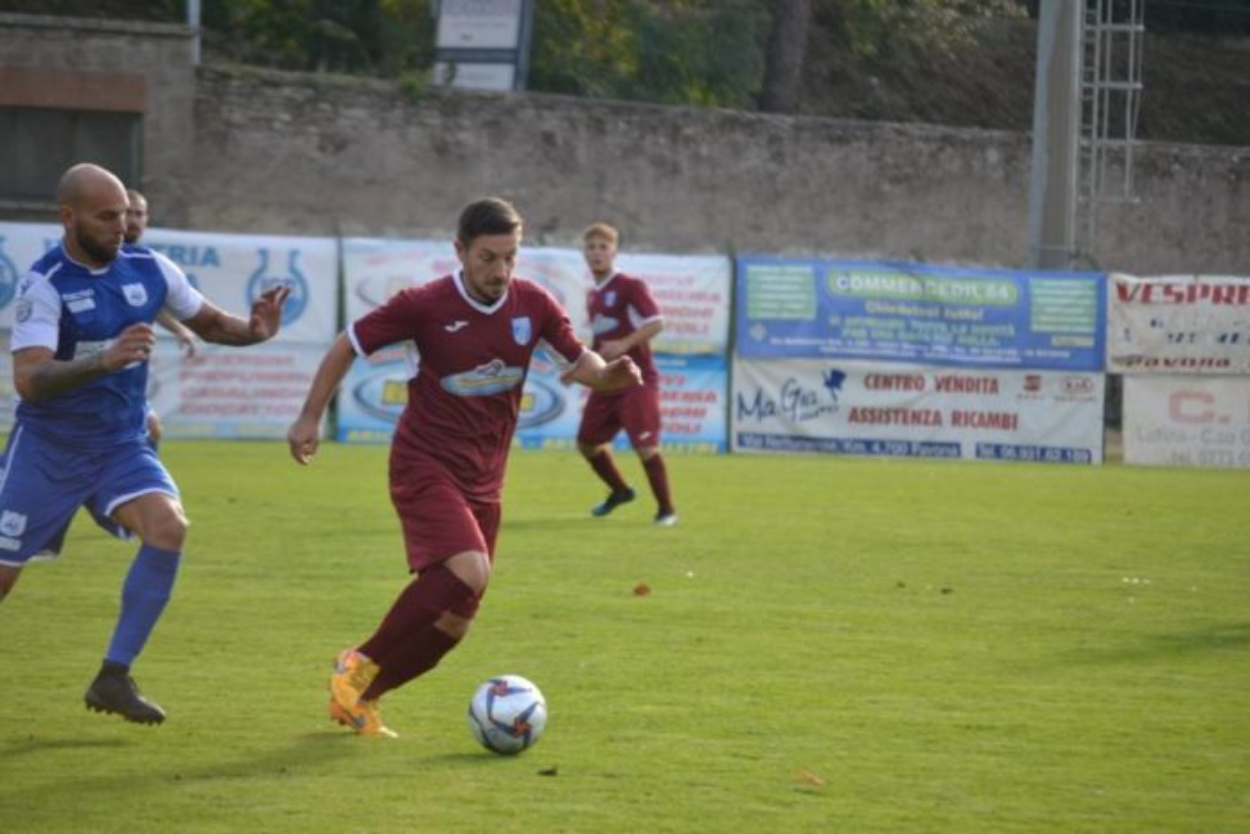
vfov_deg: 6.8
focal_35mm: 202
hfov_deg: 10.2
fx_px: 7031
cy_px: 417
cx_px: 625
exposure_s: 1/640
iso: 400
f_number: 5
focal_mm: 135
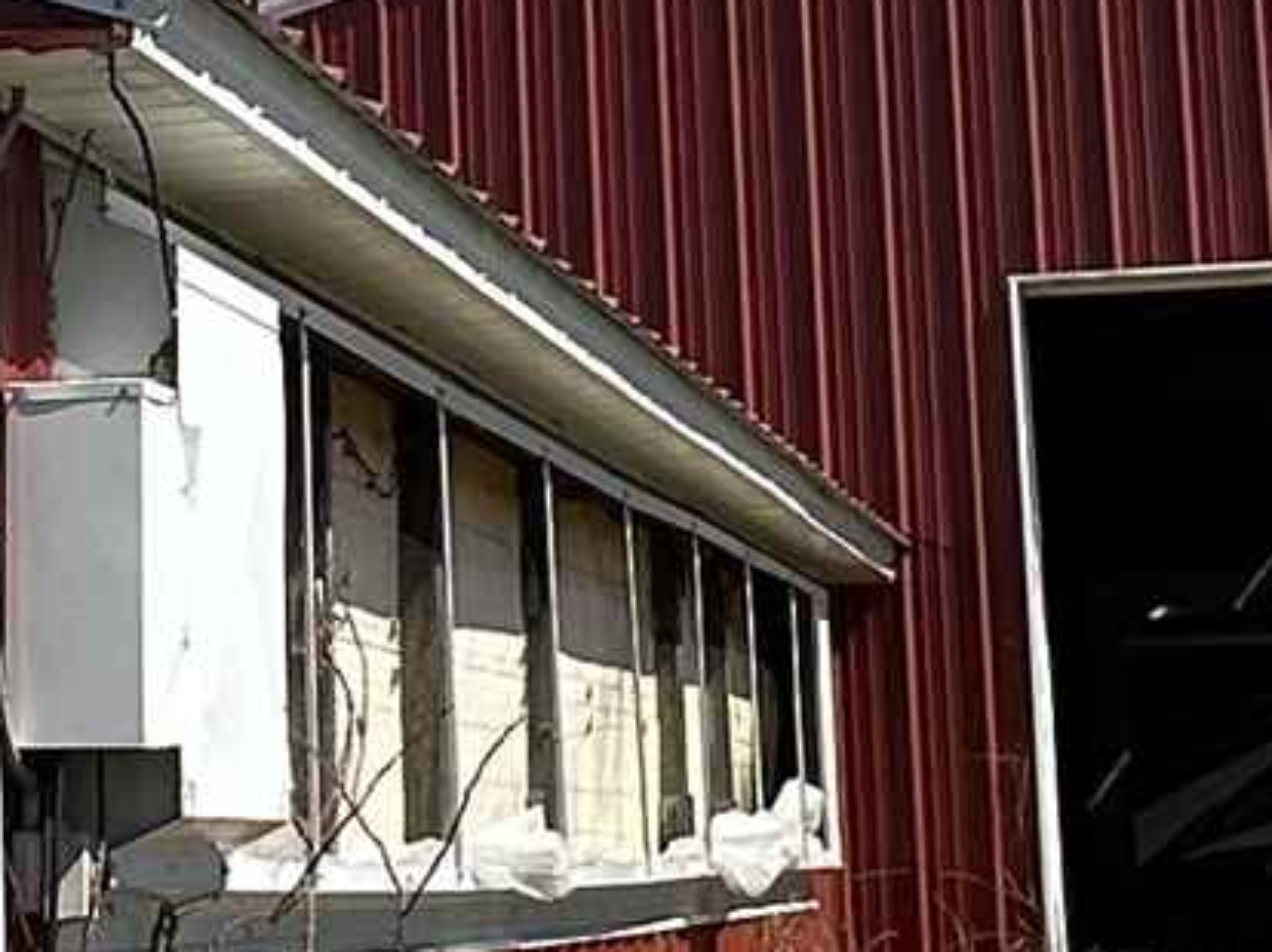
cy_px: 227
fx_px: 3819
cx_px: -61
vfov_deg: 14.2
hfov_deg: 18.3
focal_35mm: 104
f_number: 2.2
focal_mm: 2.22
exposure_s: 1/1689
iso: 50
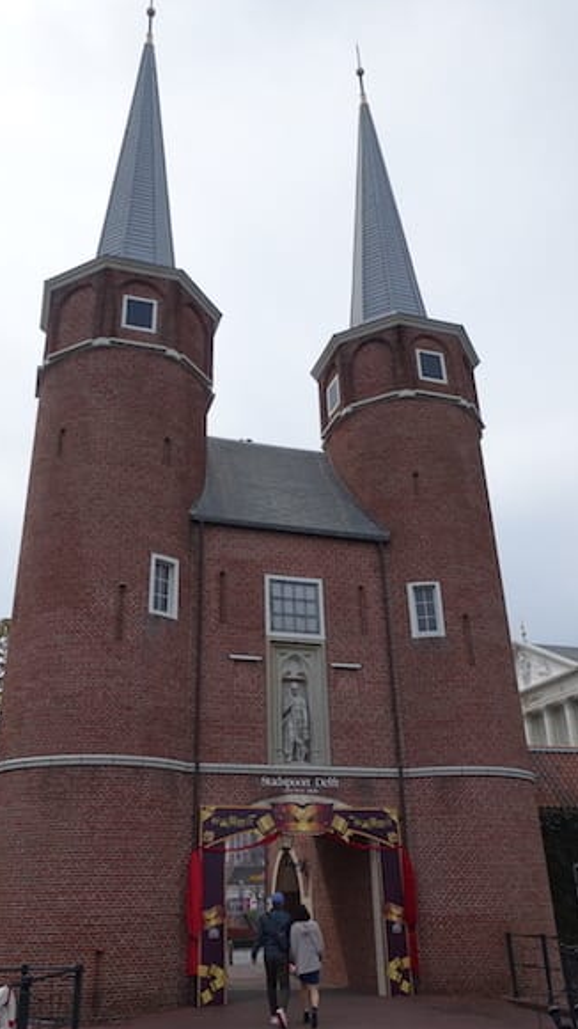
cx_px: 262
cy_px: 514
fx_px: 709
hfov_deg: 44.3
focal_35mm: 26
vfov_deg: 71.9
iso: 125
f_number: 4
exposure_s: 1/160
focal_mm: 8.8
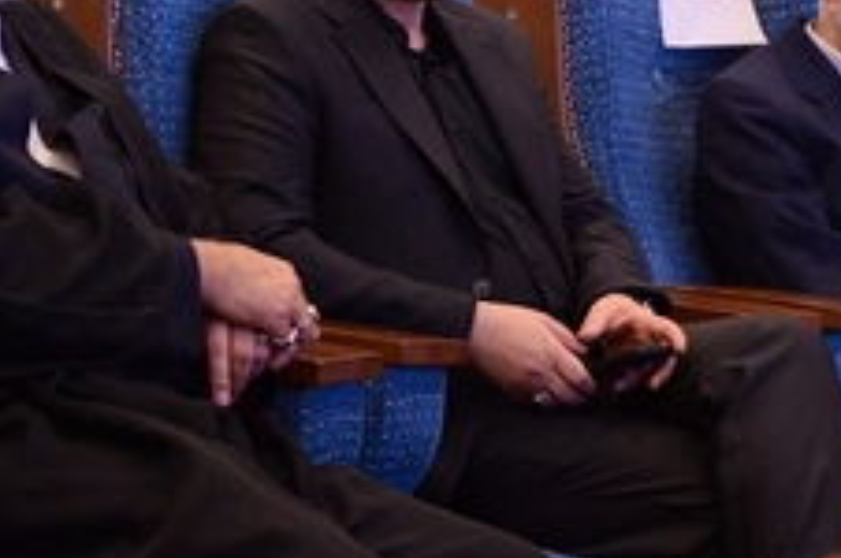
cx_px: 324
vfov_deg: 6.8
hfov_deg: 10.2
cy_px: 435
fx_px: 4712
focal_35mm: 202
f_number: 3.5
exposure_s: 1/125
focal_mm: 38
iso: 2000
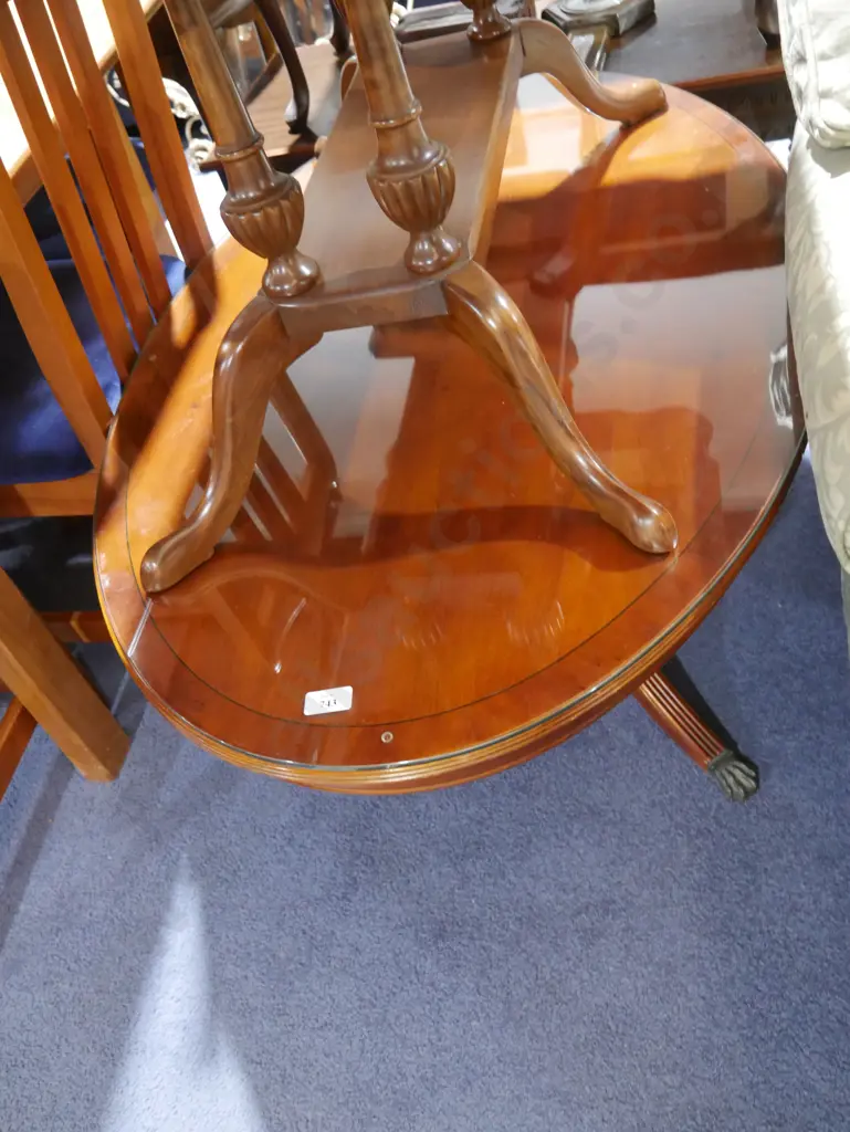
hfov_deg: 41.8
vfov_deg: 53.9
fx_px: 1112
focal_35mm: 34
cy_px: 566
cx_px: 425
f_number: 4
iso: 3200
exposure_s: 1/50
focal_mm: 17
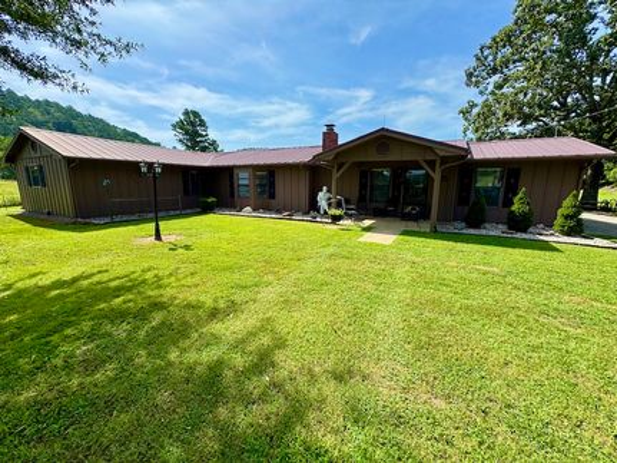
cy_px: 232
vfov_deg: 85.6
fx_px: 249
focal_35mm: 14
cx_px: 308
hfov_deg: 102.1
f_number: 2.2
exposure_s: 1/910
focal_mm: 2.22
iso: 50
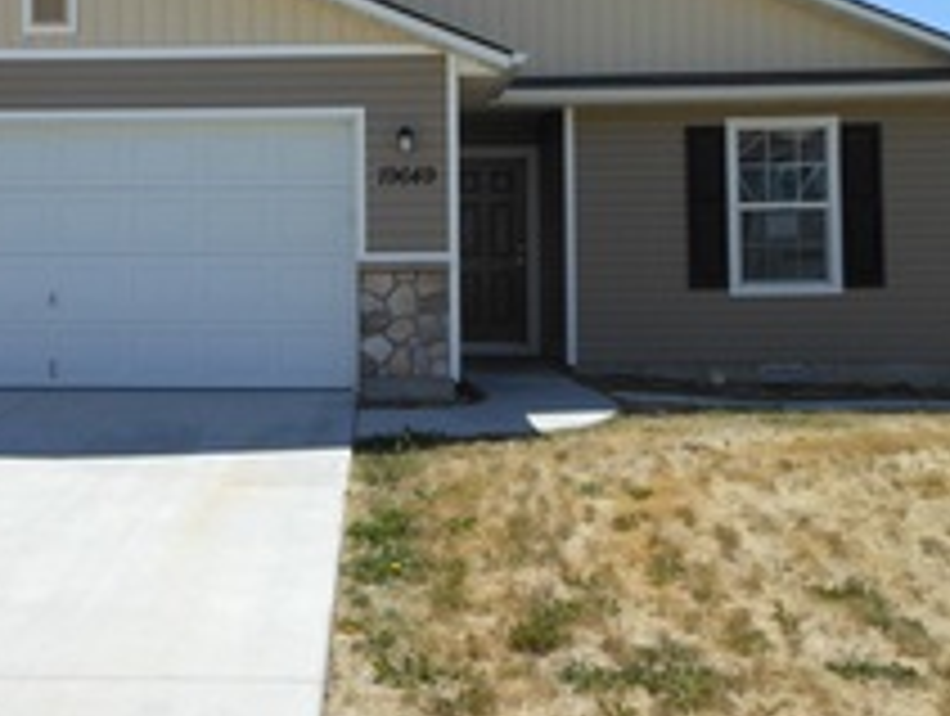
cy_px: 203
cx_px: 315
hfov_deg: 45.0
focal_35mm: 41
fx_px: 1127
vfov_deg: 34.7
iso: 80
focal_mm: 4.5
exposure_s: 1/1250
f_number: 3.2
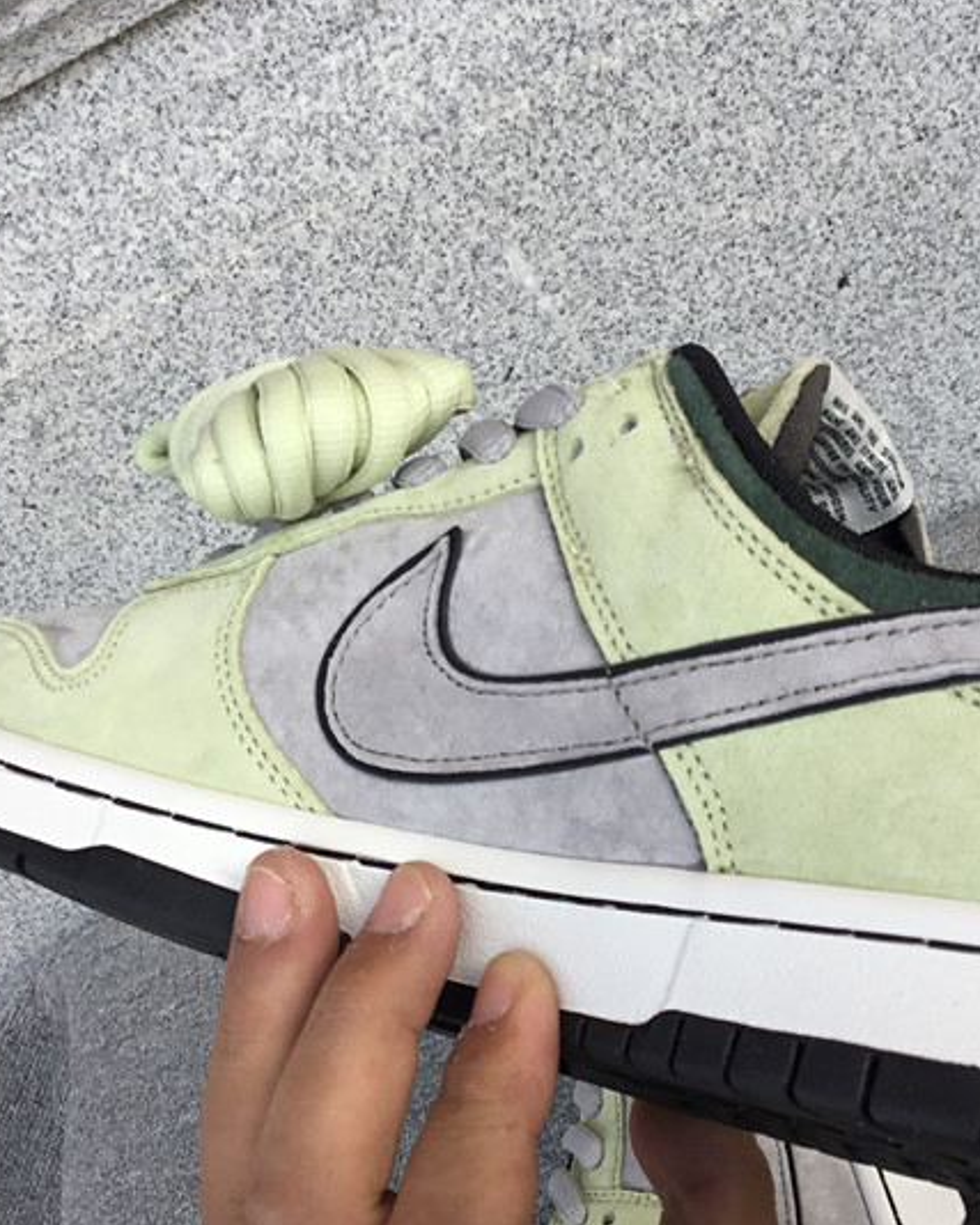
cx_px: 526
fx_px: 1850
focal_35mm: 51
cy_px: 682
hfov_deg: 29.7
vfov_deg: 36.6
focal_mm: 3.3
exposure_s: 1/426
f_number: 2.4
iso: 25
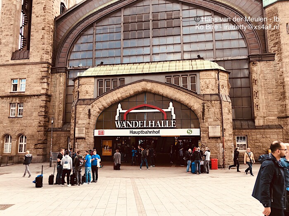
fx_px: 234
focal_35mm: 28
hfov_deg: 63.4
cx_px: 144
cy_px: 108
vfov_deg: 49.7
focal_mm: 3.99
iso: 20
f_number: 1.8
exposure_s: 1/209
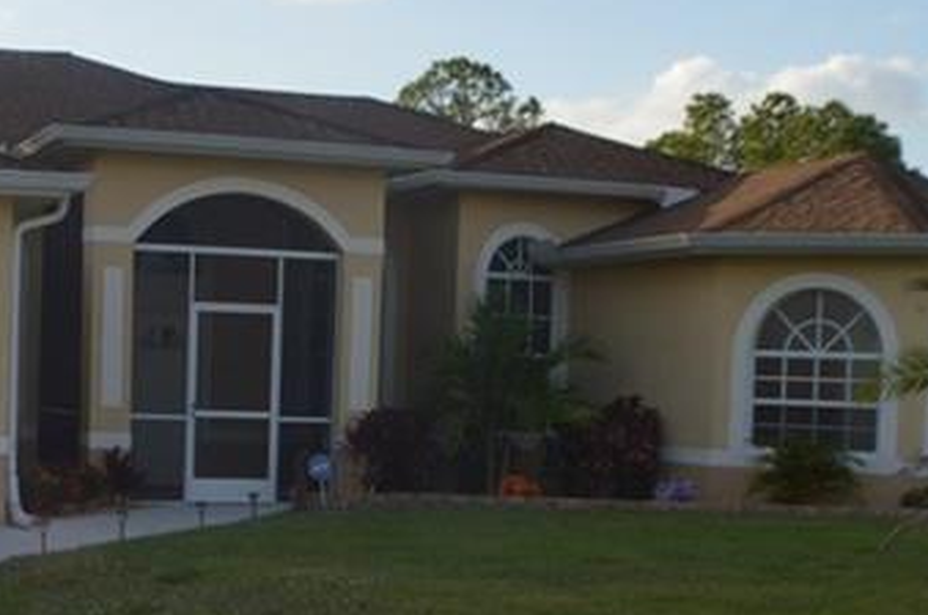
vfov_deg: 14.8
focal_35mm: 91
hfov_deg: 21.9
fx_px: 2341
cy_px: 566
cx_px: 107
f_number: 9
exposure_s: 1/200
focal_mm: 20
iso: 100
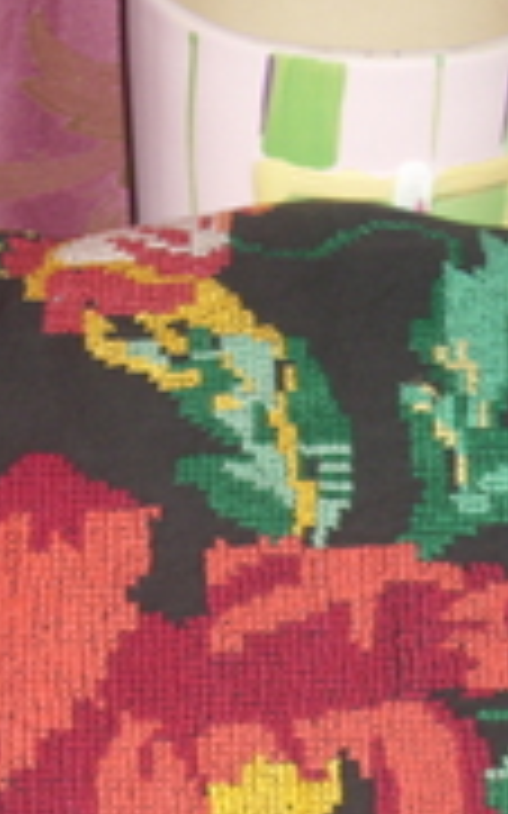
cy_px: 634
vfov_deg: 17.1
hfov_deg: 10.8
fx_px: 2682
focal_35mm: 121
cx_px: 301
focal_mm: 9
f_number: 3.4
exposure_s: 1/60
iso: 50
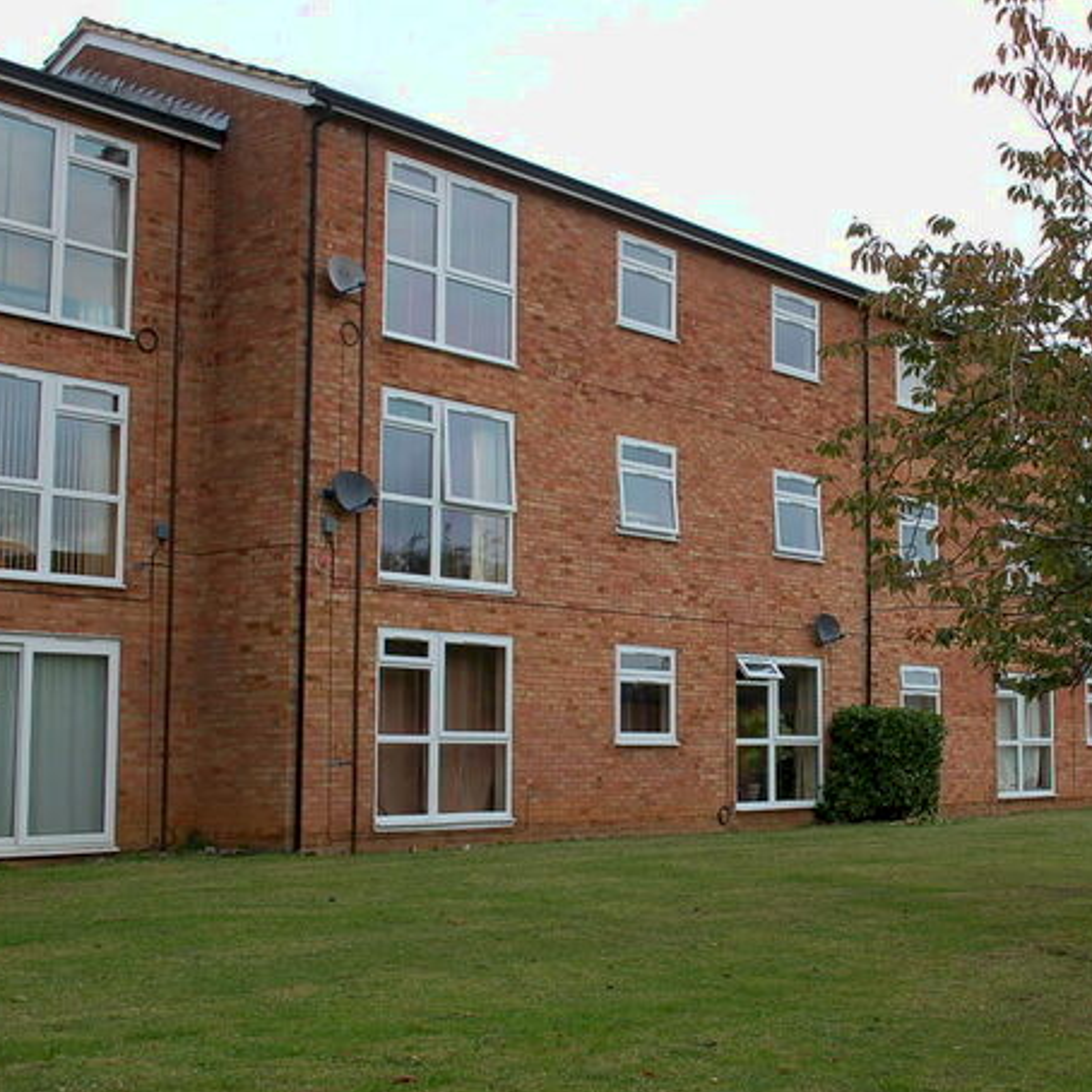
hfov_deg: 32.8
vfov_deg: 33.4
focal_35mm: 51
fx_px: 1820
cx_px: 808
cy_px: 536
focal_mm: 26
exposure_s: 1/200
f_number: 7.1
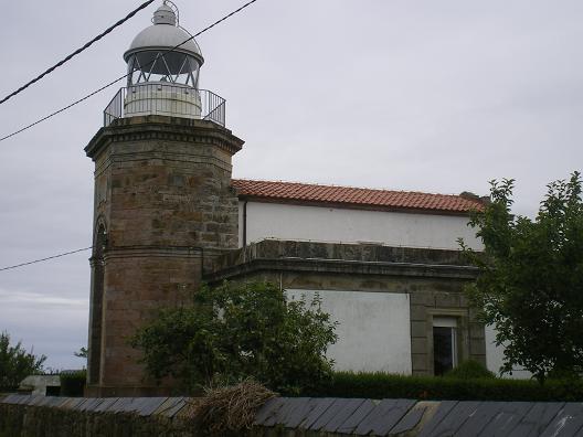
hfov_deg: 34.3
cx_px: 292
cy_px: 218
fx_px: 943
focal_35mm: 56
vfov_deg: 26.1
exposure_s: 1/400
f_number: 5.6
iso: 64
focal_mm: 9.3
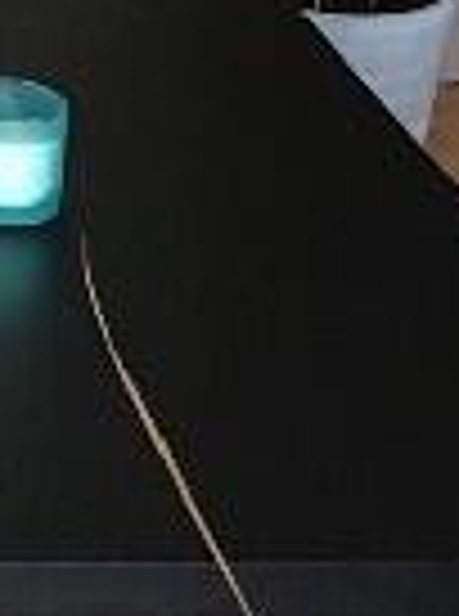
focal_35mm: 195
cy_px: -800
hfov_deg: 6.8
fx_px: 3464
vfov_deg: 9.2
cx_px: -986
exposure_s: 1/50
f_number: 2.4
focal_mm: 4.3
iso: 400
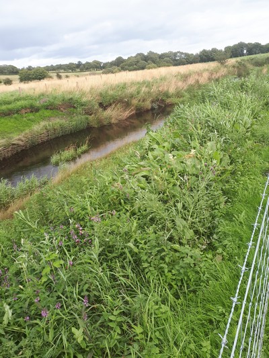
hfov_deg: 51.4
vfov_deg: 65.3
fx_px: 280
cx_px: 134
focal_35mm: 27
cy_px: 179
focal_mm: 3.6
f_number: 1.9
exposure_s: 1/290
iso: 40
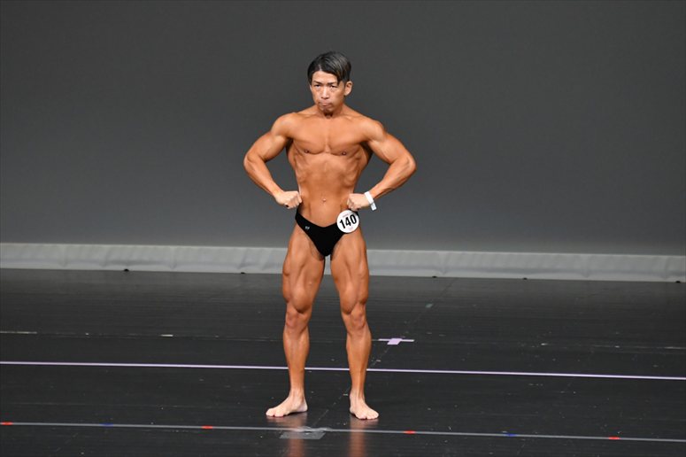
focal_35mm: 345
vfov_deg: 4.0
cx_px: 343
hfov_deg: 6.0
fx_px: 6571
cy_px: 228
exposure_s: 1/400
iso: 4000
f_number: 5.6
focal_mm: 230
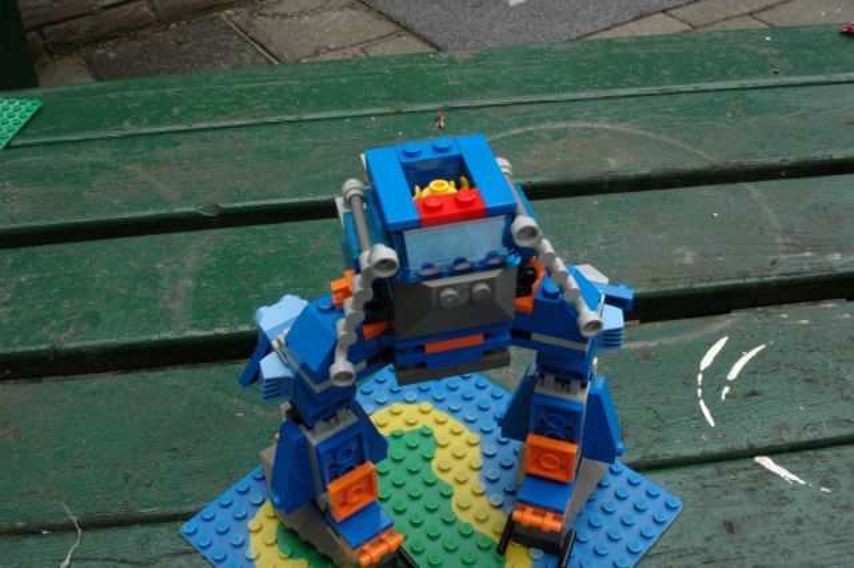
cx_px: 427
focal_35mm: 42
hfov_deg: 46.4
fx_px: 996
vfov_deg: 31.9
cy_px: 284
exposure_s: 1/60
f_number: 22
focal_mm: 28
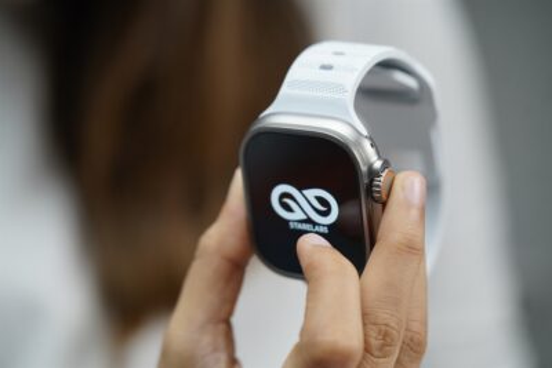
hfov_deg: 22.6
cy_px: 184
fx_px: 1380
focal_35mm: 90
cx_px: 276
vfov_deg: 15.2
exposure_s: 1/100
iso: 1000
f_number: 4
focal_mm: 90
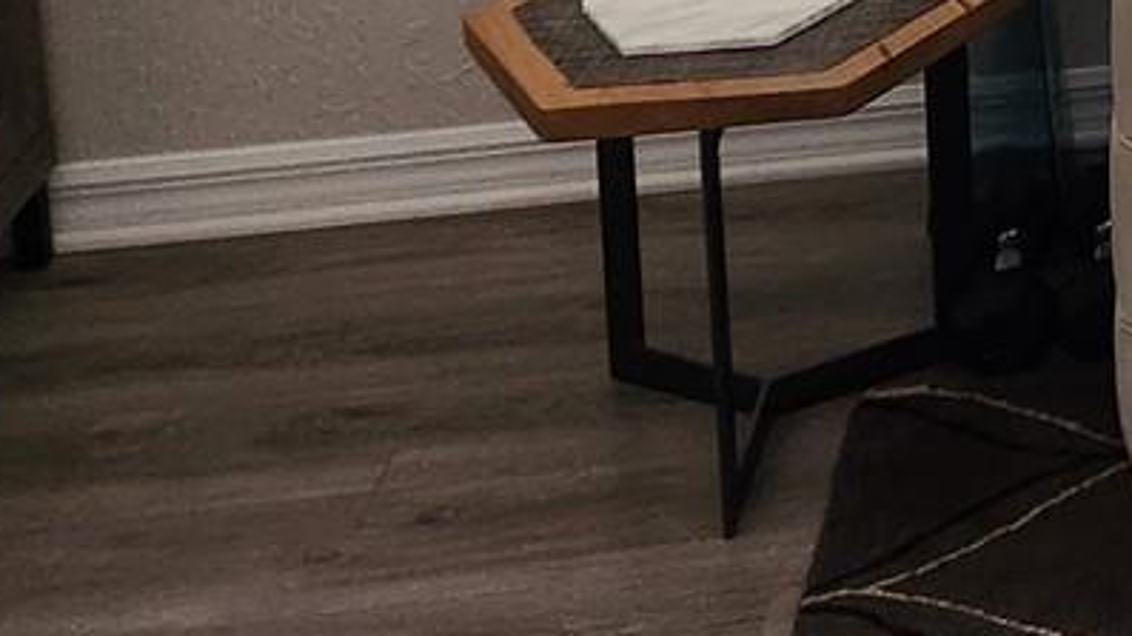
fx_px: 3031
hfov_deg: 16.4
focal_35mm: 101
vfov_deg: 10.7
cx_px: 2238
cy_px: -756
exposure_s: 1/120
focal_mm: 5.4
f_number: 1.8
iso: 500
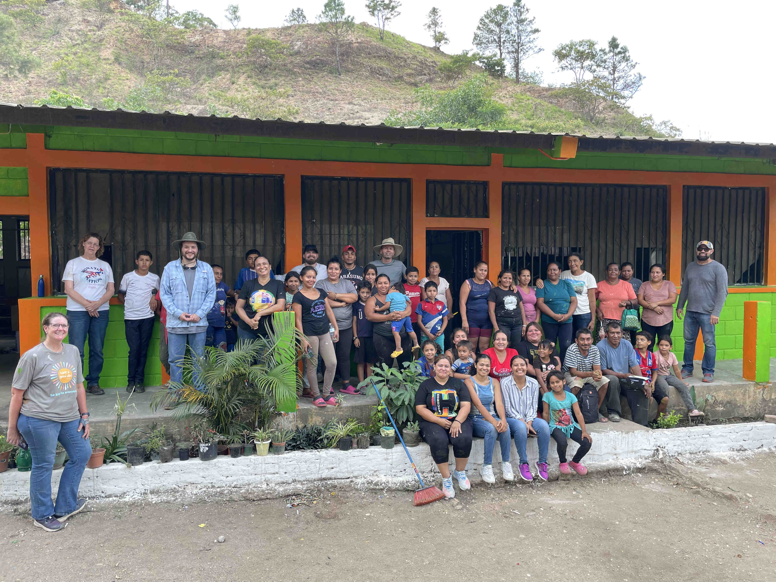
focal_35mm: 26
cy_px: 291
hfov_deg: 67.3
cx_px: 388
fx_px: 583
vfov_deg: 53.1
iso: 32
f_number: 1.6
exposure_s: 1/126
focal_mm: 4.2
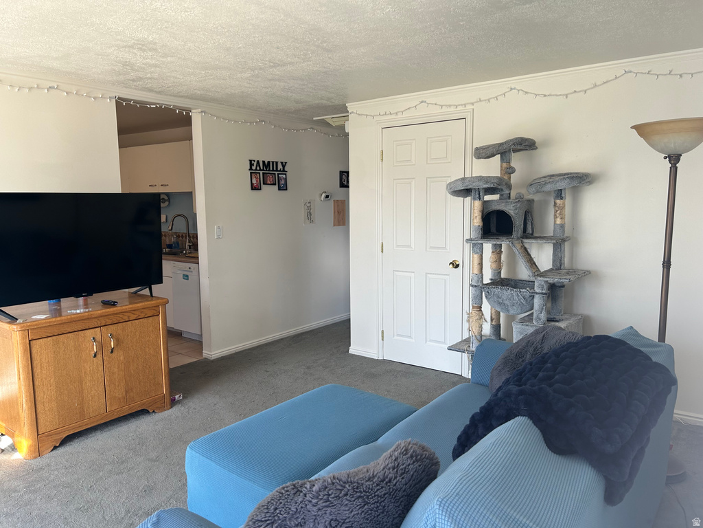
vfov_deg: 53.1
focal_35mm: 26
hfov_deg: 67.3
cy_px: 264
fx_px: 528
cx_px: 352
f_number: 1.5
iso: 50
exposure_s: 1/121
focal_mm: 5.7
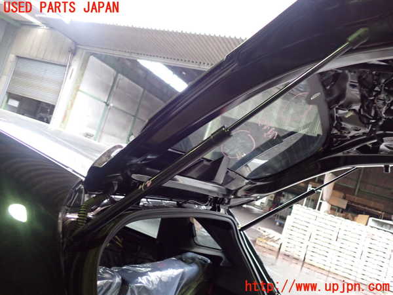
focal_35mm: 30
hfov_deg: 60.0
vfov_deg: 46.8
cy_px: 148
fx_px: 341
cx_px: 196
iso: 640
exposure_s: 1/30
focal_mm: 5.4
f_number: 2.3
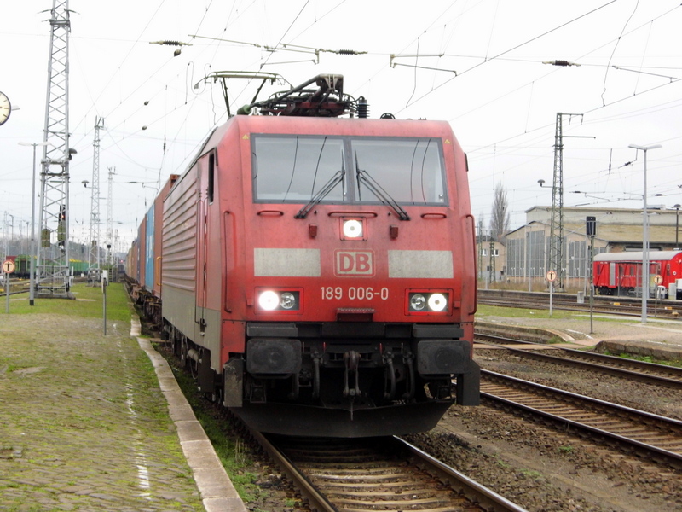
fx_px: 1596
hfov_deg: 24.1
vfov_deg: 18.2
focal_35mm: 81
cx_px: 341
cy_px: 256
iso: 200
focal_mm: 14.6
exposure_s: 1/39
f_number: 4.2
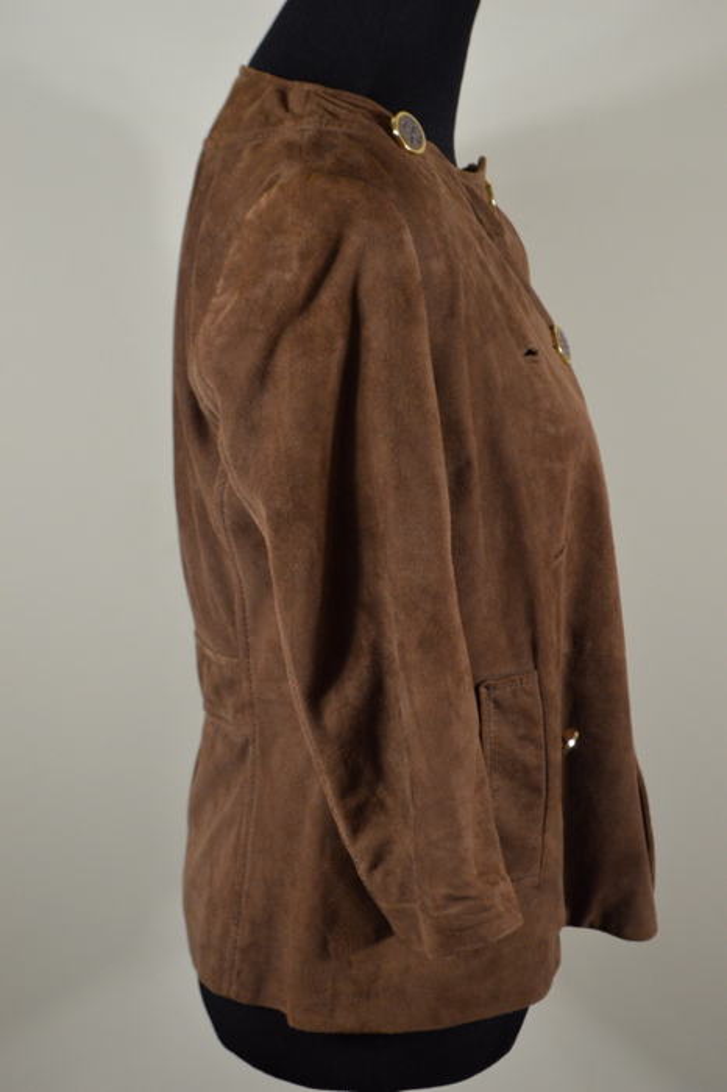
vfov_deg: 28.1
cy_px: 546
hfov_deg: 18.9
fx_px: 2183
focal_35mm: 72
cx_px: 364
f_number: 5.3
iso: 1250
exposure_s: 1/60
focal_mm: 48
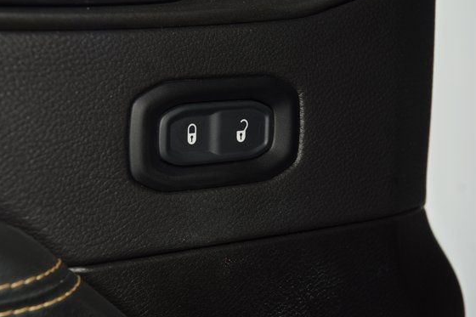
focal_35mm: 120
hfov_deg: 17.1
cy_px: 145
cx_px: 216
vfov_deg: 11.4
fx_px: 1586
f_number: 8
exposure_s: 1/125
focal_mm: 70
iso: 100
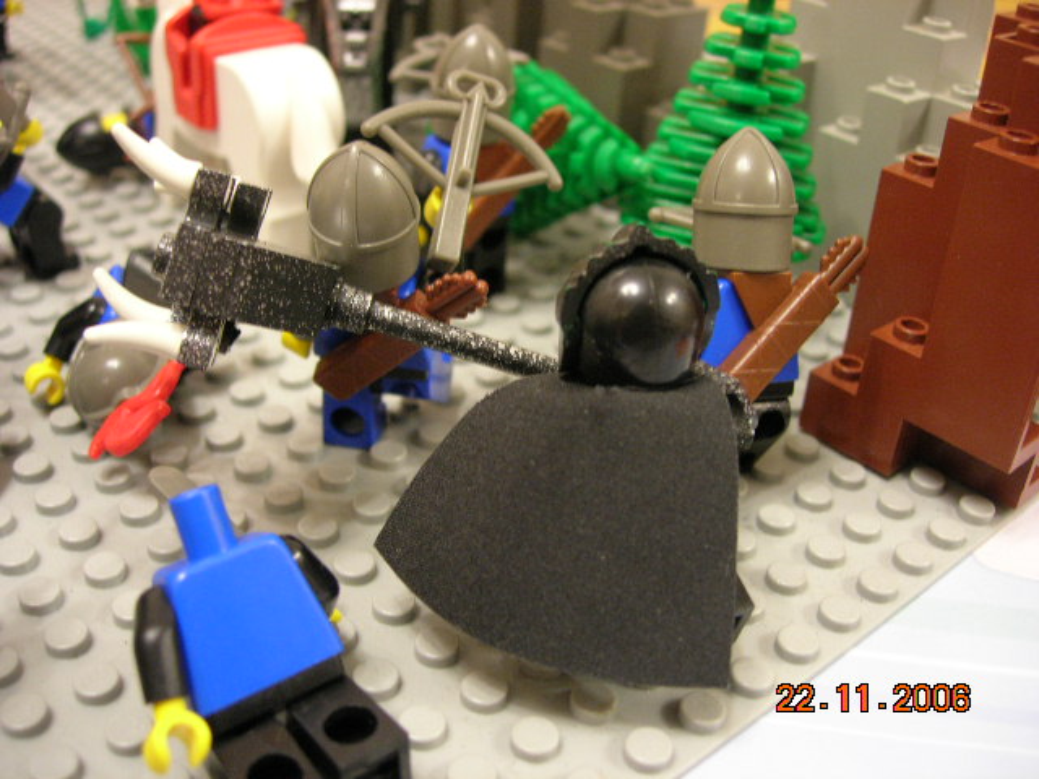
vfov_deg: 37.7
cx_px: 520
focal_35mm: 38
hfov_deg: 49.0
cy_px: 390
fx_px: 1141
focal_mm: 7.8
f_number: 2.8
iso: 135
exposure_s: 1/3.8
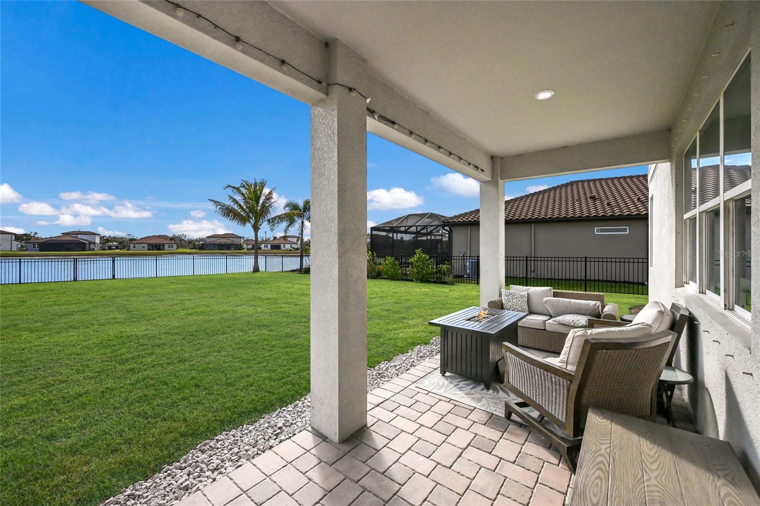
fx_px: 295
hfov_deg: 104.3
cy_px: 253
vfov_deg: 81.2
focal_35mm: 14
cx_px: 380
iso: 3200
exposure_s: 1/6400
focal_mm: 14
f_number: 8
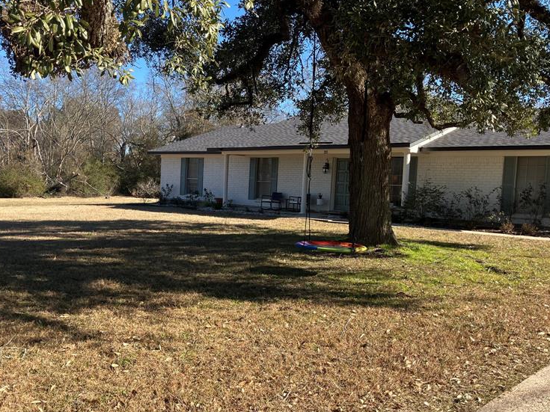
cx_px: 233
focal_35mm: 39
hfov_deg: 47.7
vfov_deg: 36.7
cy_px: 236
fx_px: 620
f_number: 1.8
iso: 32
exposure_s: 1/838
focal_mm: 3.99
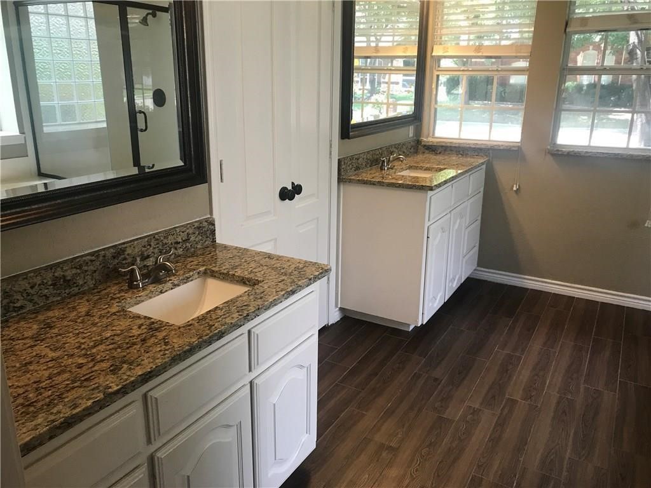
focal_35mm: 28
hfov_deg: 63.4
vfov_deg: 49.7
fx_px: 527
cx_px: 326
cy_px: 244
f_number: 1.8
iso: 25
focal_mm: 3.99
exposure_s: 1/30
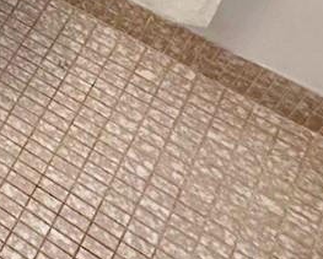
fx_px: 794
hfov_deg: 18.4
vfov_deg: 16.7
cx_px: -248
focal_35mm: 83
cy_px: -139
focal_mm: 2.22
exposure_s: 1/120
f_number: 2.2
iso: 250
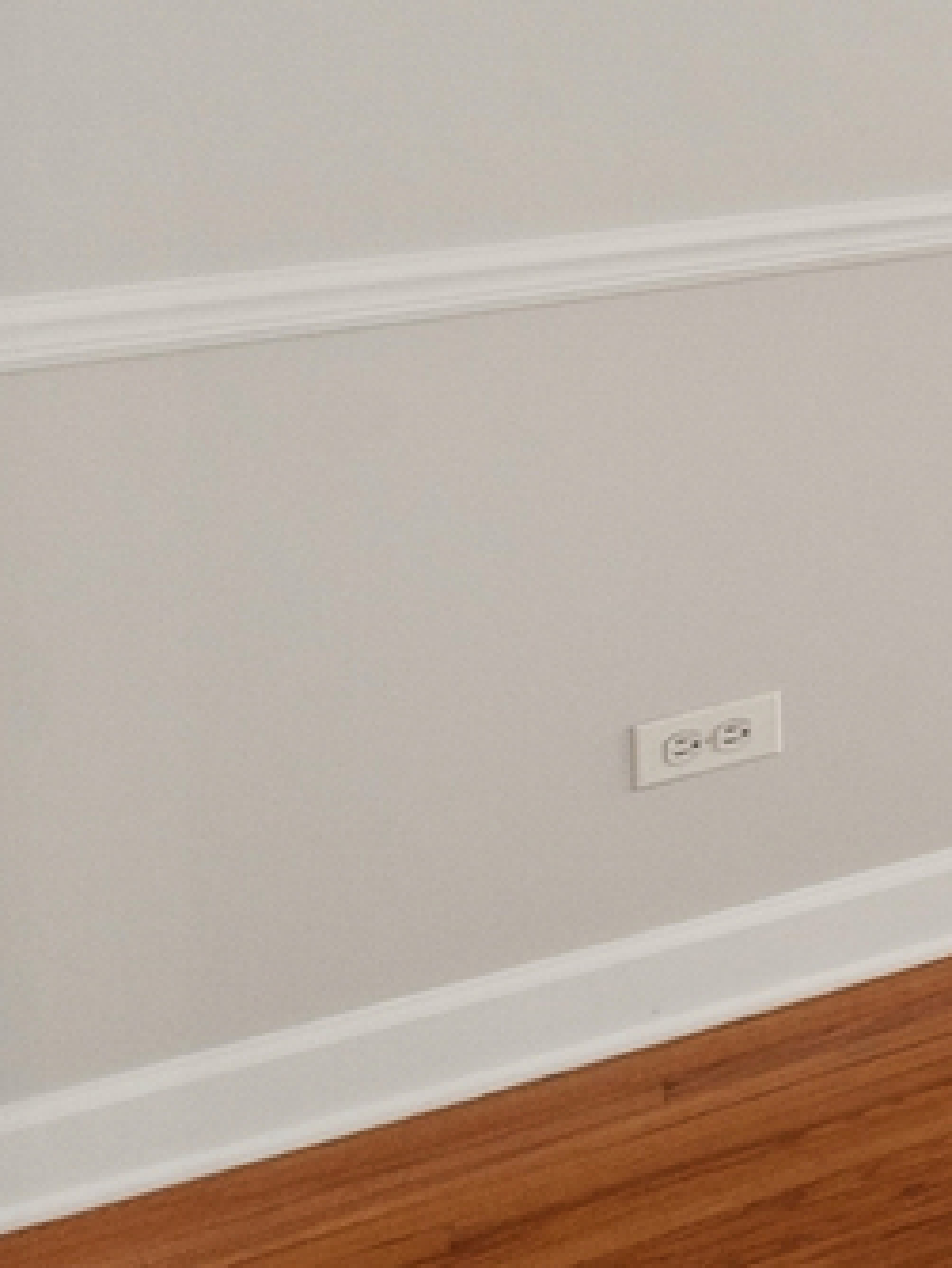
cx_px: 2828
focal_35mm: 56
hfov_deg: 11.6
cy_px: -361
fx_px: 2051
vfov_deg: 28.5
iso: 400
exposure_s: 1/30
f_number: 8
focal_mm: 12
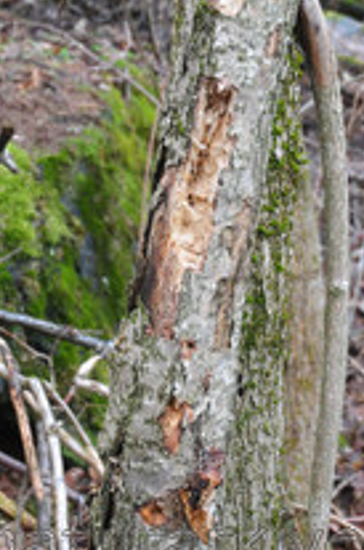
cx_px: 211
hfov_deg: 15.1
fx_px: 1371
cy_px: 85
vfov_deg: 22.3
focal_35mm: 90
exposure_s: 1/200
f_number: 5.6
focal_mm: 31
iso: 800
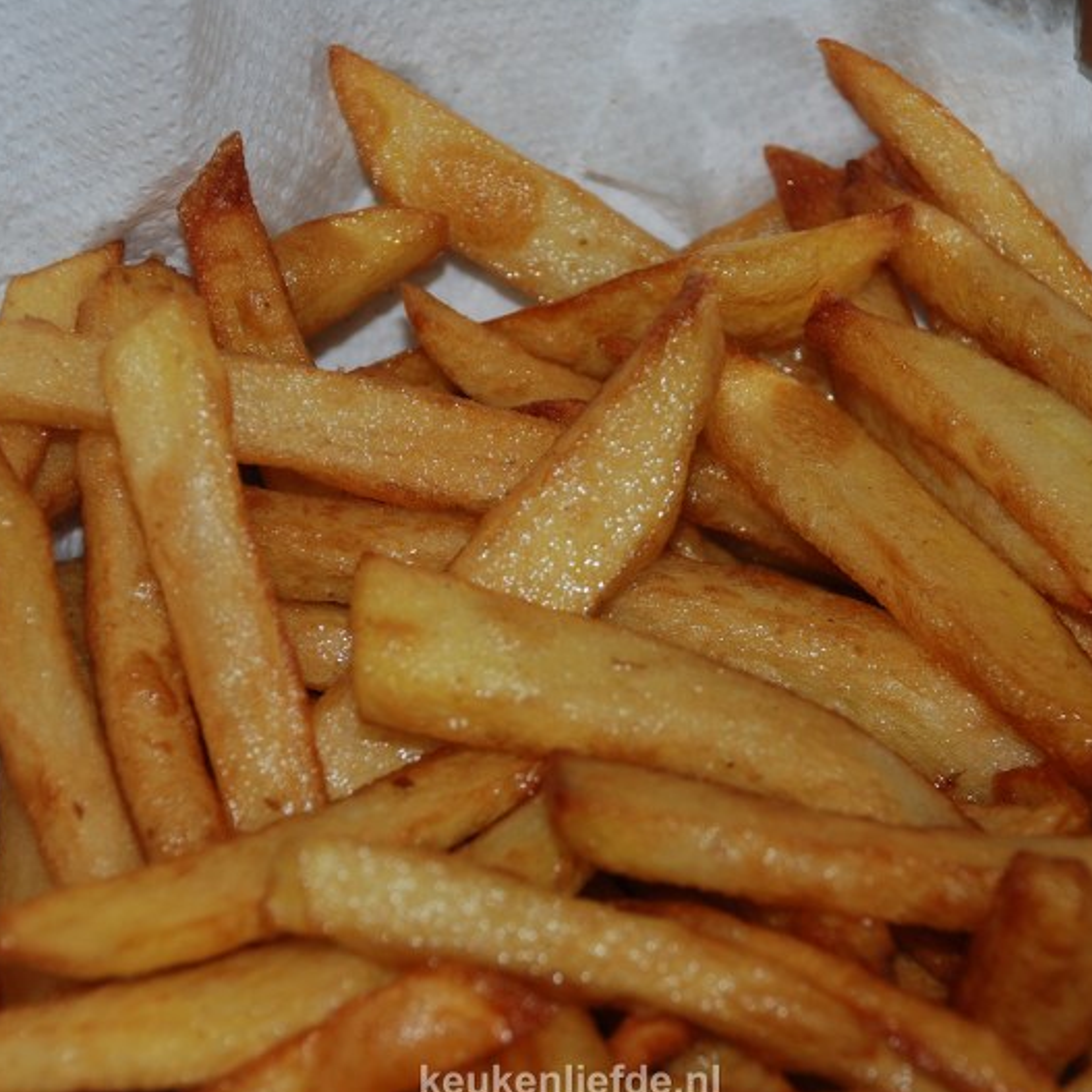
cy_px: 549
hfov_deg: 11.3
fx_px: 5532
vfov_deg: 11.3
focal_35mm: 155
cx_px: 570
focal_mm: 80
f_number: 5.6
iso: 160
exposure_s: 1/60
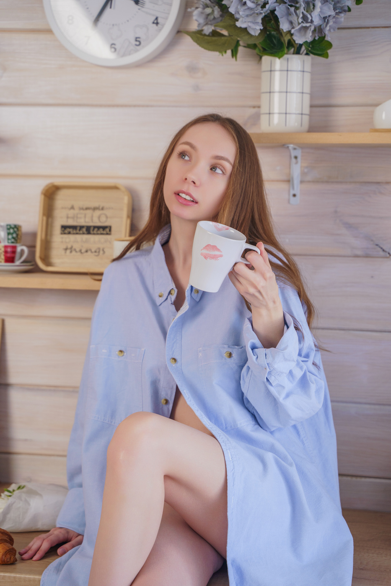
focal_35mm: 75
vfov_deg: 27.0
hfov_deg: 18.2
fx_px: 1222
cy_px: 293
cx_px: 196
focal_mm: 75
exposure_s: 1/125
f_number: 4
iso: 250
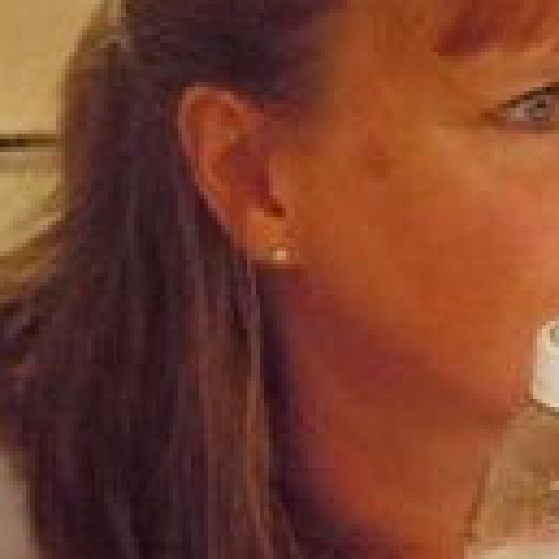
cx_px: 542
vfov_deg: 5.3
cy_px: 182
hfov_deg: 5.3
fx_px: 6029
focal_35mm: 330
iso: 1000
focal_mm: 21.5
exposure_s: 1/50
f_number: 5.4
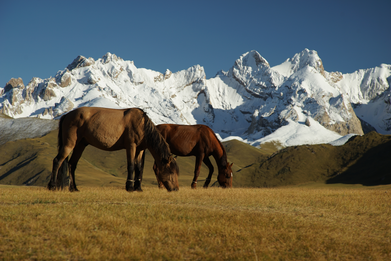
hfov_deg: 19.5
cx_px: 196
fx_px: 1140
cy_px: 130
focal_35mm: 105
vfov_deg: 13.0
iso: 100
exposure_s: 1/200
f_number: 7.1
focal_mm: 105
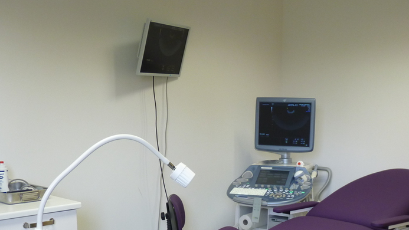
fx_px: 531
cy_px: 243
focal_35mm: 49
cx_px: 236
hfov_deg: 42.0
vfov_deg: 23.2
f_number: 2.8
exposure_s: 1/30
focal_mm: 4.8
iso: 160
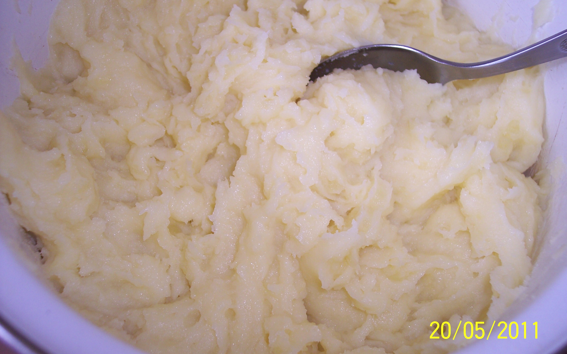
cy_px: 169
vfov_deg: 30.5
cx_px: 285
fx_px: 649
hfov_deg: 47.2
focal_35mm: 42
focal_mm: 8
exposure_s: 1/60
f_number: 2.8
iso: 100
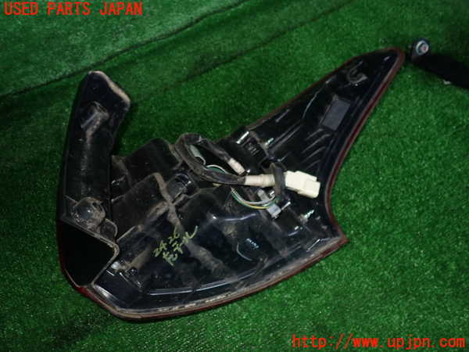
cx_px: 234
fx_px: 406
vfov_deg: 46.8
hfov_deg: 60.0
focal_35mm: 30
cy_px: 176
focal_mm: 5.4
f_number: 6.3
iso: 200
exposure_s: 1/30
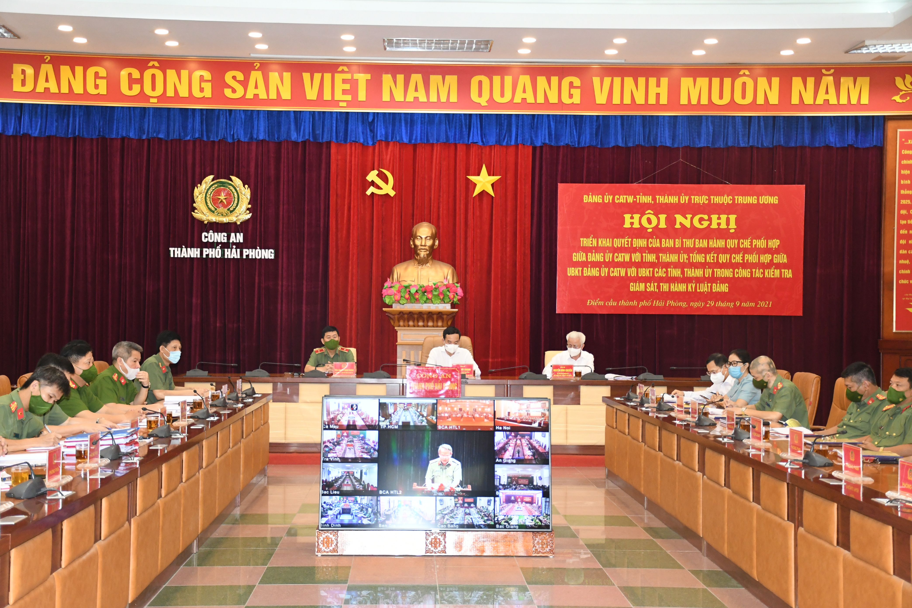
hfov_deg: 38.9
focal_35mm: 51
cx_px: 456
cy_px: 304
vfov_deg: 26.5
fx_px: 1292
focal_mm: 34
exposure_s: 1/200
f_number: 4.2
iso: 2500
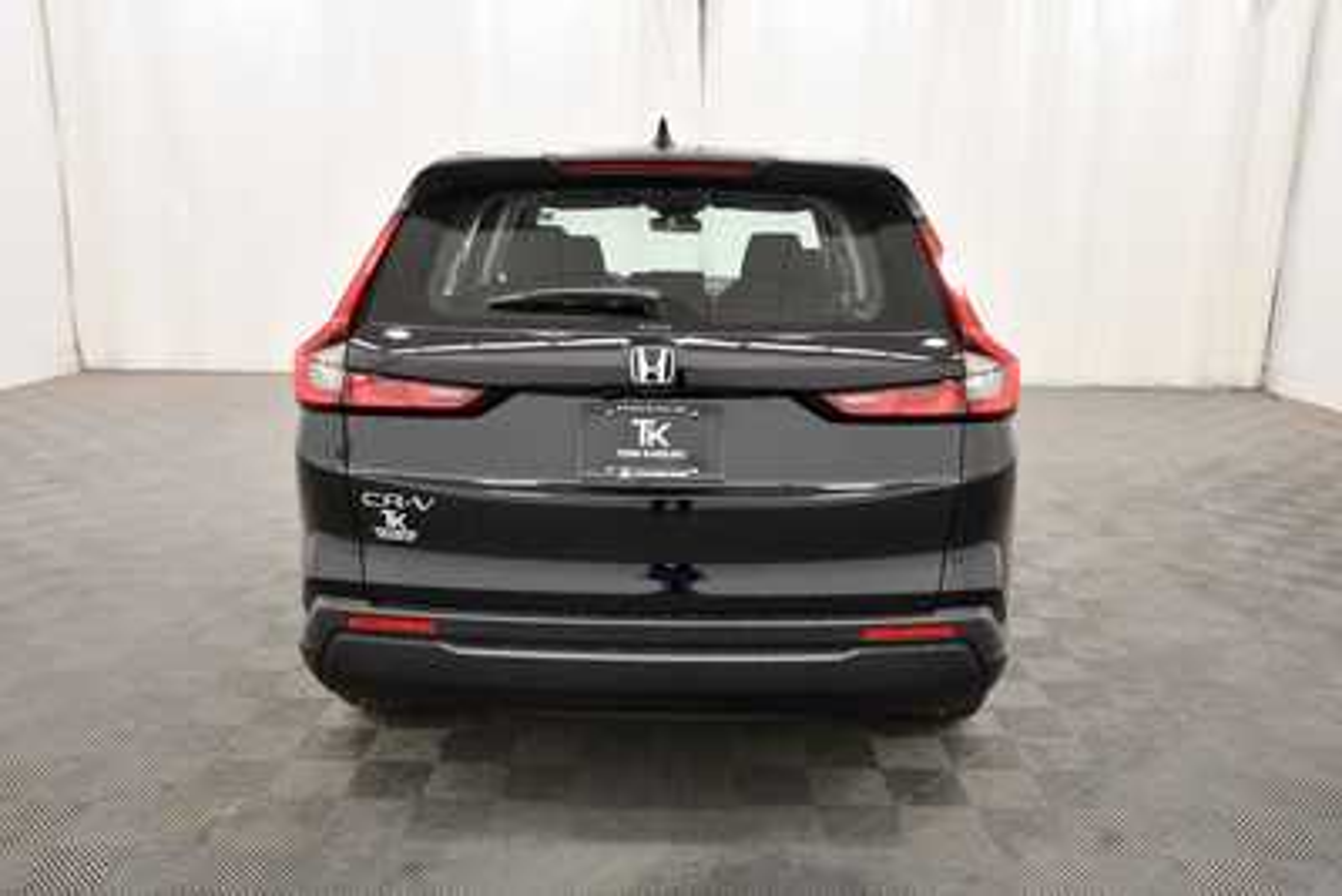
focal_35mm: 27
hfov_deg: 67.4
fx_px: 1007
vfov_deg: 48.0
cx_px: 671
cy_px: 448
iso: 1600
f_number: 5.3
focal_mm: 18
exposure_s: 1/125
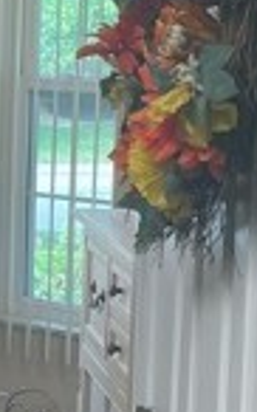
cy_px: 319
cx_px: -150
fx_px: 1628
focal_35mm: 145
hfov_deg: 8.8
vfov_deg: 14.4
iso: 80
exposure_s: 1/120
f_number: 1.6
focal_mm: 4.2
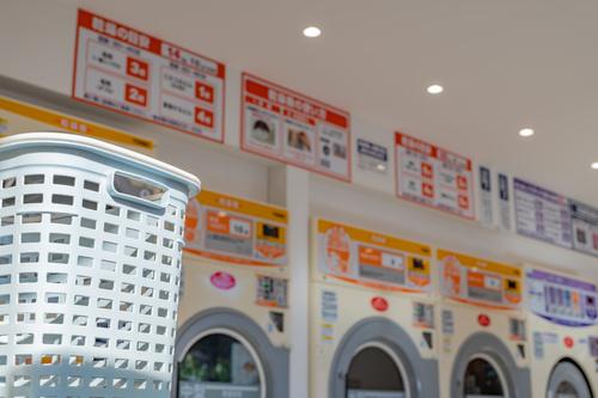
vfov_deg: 27.0
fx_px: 830
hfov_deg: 39.6
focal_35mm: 50
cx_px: 299
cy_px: 199
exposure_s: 1/160
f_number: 8
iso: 64
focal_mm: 50
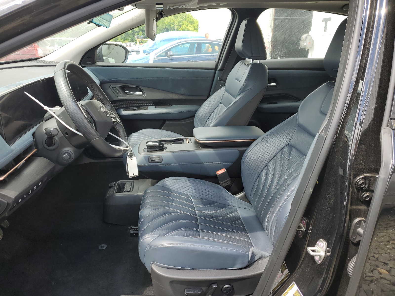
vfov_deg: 53.1
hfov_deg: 67.3
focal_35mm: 26
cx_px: 198
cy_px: 148
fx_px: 297
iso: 50
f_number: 1.5
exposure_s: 1/370
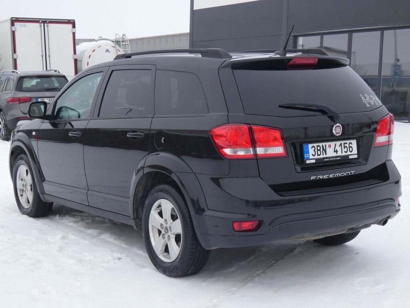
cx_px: 205
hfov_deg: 33.2
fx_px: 687
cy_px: 154
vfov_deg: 25.2
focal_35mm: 58
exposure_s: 1/80
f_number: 5.6
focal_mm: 10.4
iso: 160
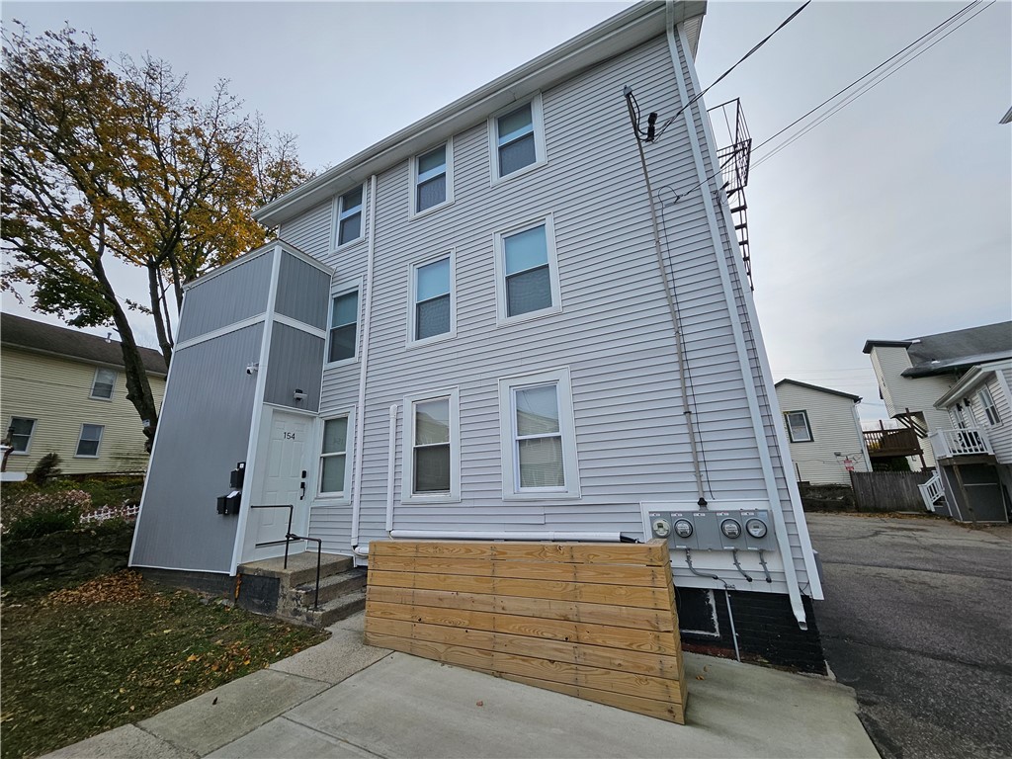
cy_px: 380
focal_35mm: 13
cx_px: 506
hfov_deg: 106.2
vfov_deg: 89.9
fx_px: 380
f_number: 2.2
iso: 40
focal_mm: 1.74
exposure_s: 1/1000
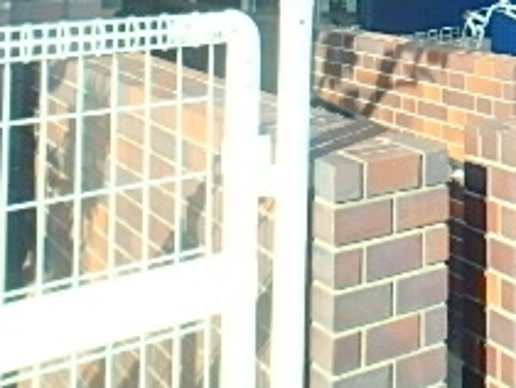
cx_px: 573
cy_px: -150
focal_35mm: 64
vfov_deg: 20.5
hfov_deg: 27.6
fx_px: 955
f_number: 3.5
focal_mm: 3.7
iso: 125
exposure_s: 1/200
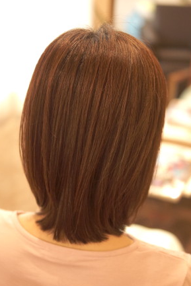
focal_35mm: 61
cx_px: 104
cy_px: 148
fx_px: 482
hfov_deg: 22.4
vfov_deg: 33.1
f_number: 1.8
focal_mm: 35
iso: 800
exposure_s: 1/800
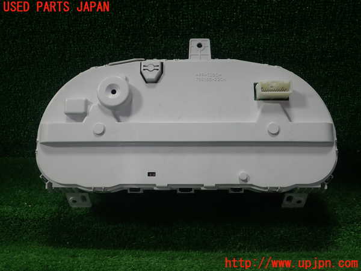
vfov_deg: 46.8
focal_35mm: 30
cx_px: 180
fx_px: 313
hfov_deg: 60.0
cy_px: 136
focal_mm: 5.5
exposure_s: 1/160
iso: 100
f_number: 2.3
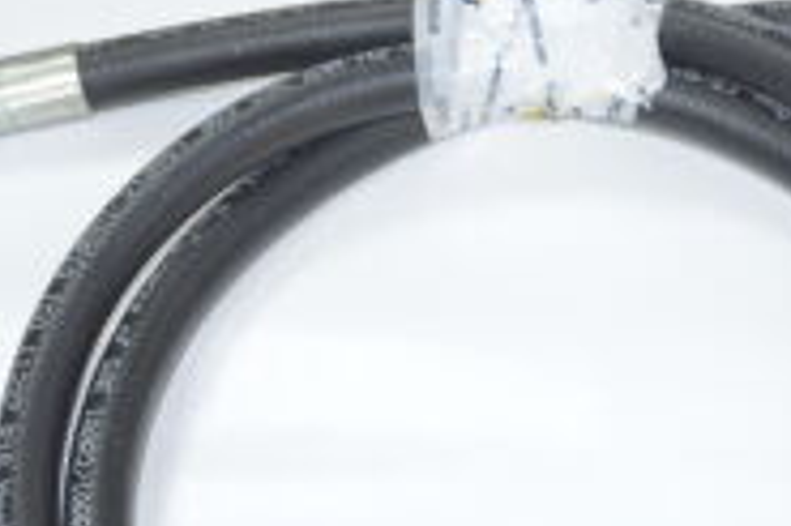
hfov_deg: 13.5
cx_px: 547
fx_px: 3340
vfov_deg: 9.0
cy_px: 428
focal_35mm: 152
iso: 100
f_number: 5.6
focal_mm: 45
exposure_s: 1/5
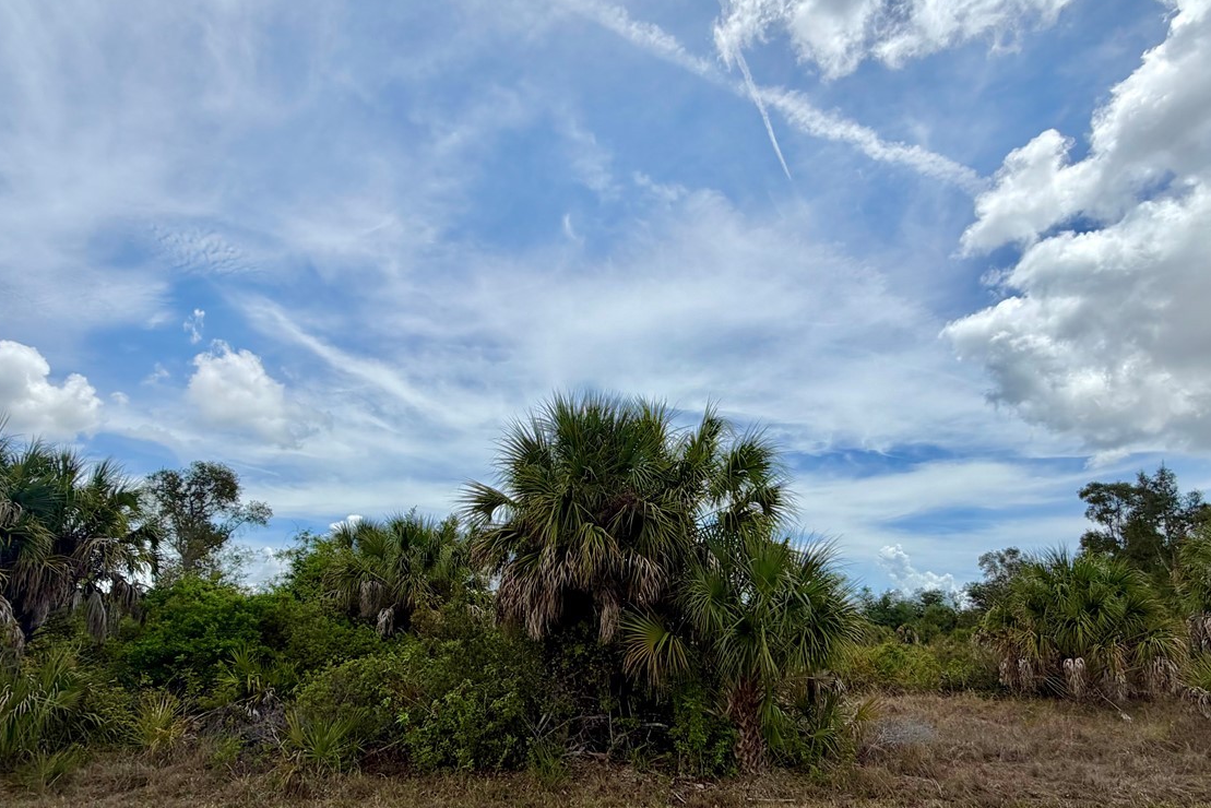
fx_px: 707
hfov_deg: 81.2
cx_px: 606
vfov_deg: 59.0
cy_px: 485
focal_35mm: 21
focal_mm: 2.22
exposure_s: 1/1613
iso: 20
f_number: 2.2
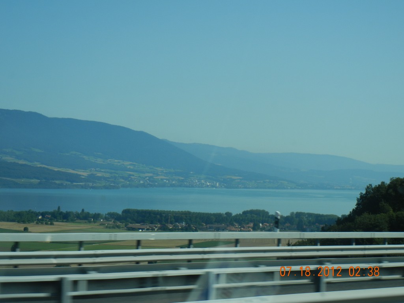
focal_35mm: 102
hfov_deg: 19.3
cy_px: 152
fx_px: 1190
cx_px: 202
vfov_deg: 14.5
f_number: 9
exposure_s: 1/307
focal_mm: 18.3
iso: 160
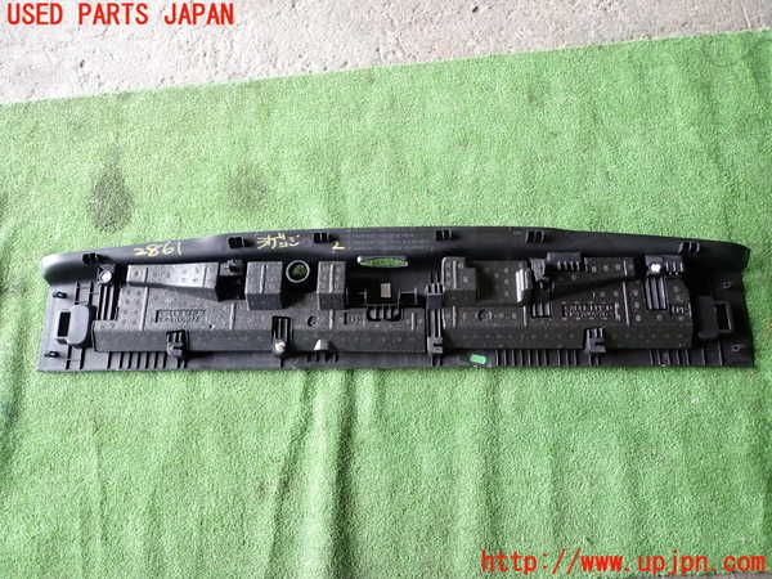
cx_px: 386
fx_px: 558
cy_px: 290
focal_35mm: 25
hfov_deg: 69.4
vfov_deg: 54.9
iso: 200
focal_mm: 4.5
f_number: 2
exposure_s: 1/100
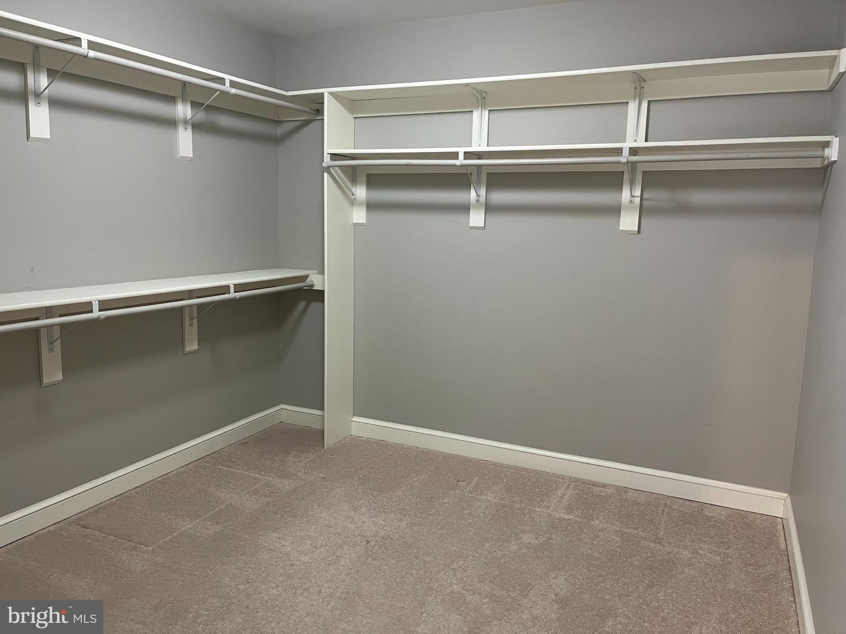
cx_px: 423
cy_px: 317
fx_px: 635
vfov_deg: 53.1
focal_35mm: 26
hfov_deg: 67.3
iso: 400
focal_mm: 5.1
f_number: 1.6
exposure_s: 1/40
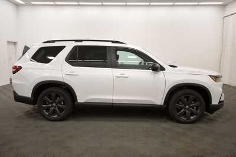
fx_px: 177
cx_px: 118
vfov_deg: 48.0
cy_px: 78
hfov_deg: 67.4
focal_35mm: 27
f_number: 5.3
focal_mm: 18
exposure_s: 1/250
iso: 720
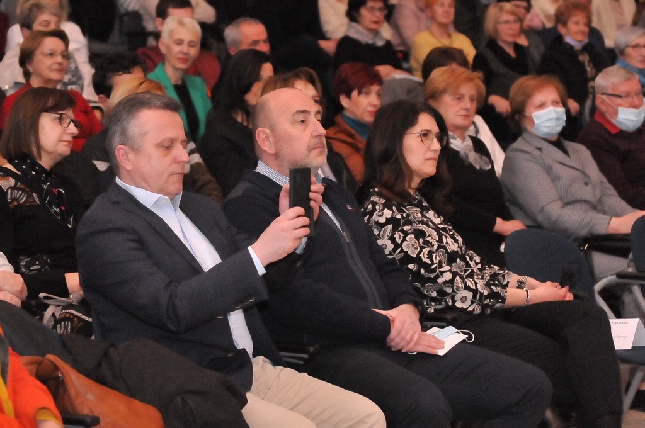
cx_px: 322
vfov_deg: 10.7
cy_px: 214
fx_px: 2281
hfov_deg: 16.1
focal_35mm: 128
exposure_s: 1/160
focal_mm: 85
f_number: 5
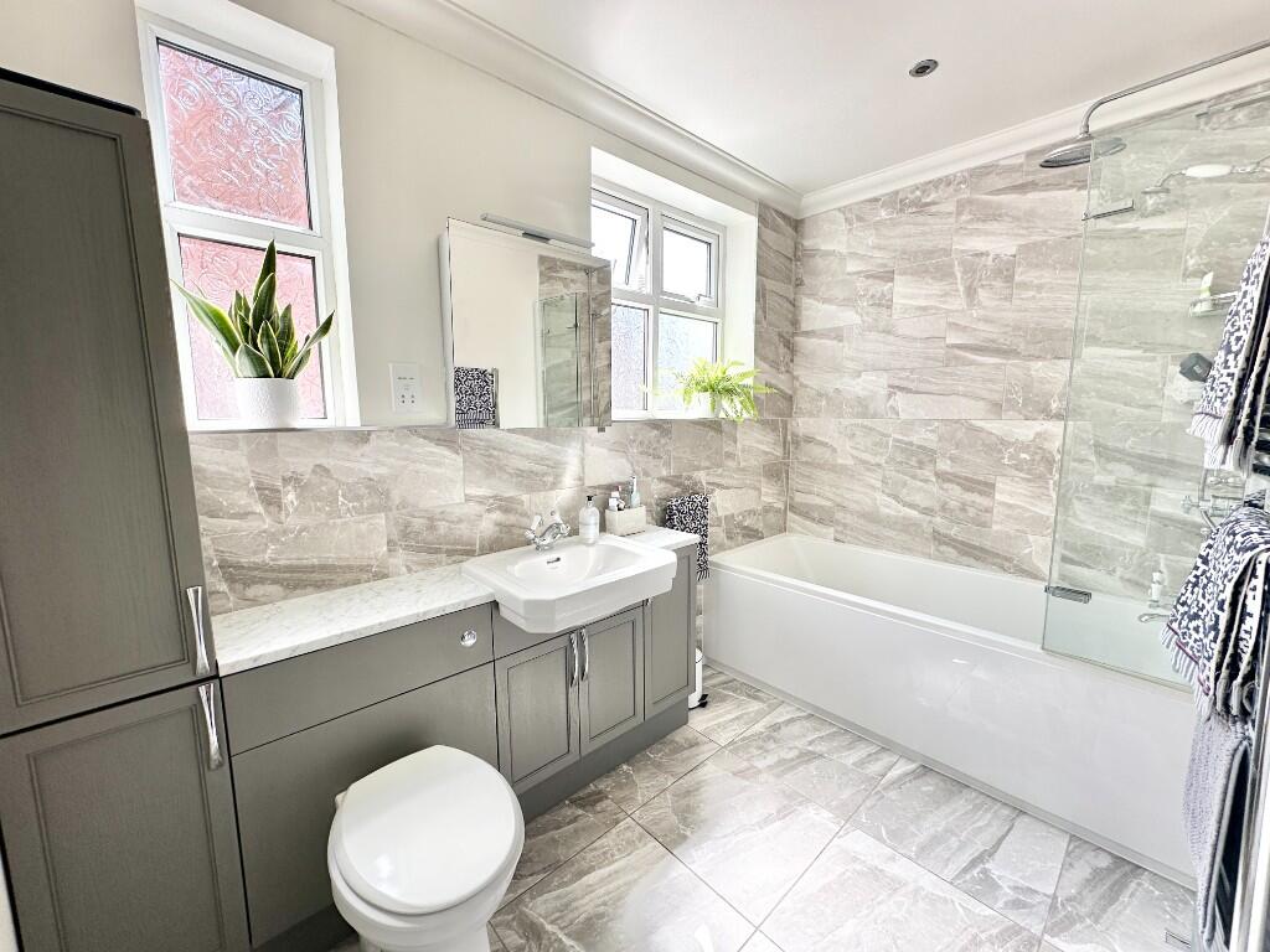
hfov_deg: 102.1
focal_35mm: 14
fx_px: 514
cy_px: 476
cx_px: 635
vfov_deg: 85.7
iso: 40
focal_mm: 2.22
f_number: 2.2
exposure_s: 1/120
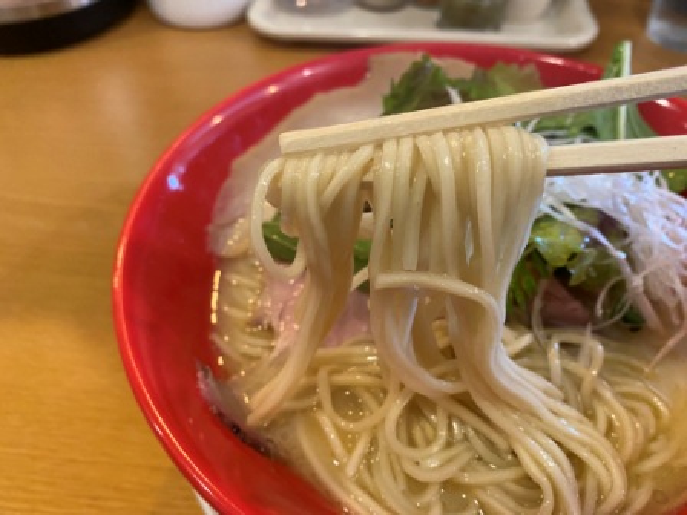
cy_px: 258
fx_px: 516
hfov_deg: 67.3
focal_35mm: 26
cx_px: 344
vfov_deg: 53.1
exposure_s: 1/60
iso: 400
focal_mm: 4.25
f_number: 1.8
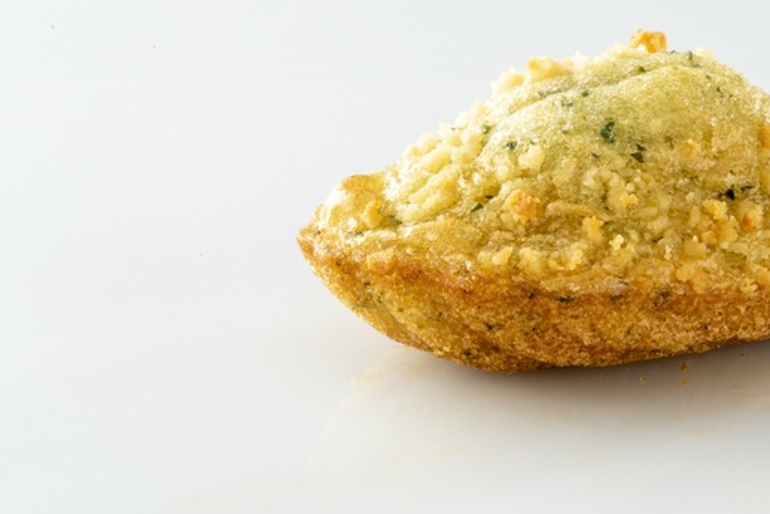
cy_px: 181
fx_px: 2482
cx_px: 563
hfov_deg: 17.6
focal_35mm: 116
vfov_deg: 11.8
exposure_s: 1/60
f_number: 32
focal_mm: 60
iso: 100
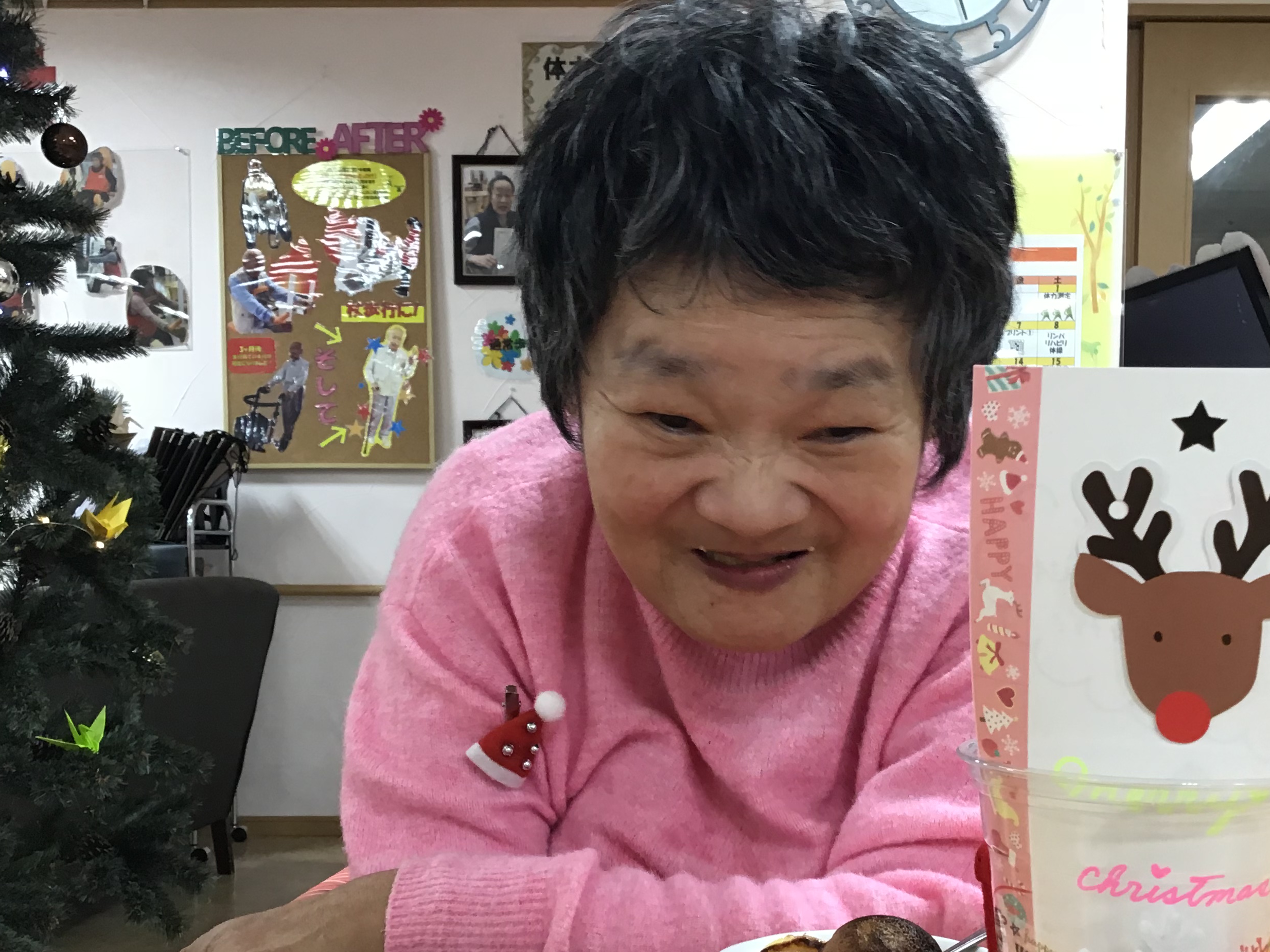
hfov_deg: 45.6
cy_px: 627
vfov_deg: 34.8
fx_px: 1504
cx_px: 739
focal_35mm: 41
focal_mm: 3.3
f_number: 2.4
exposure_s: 1/30
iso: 64
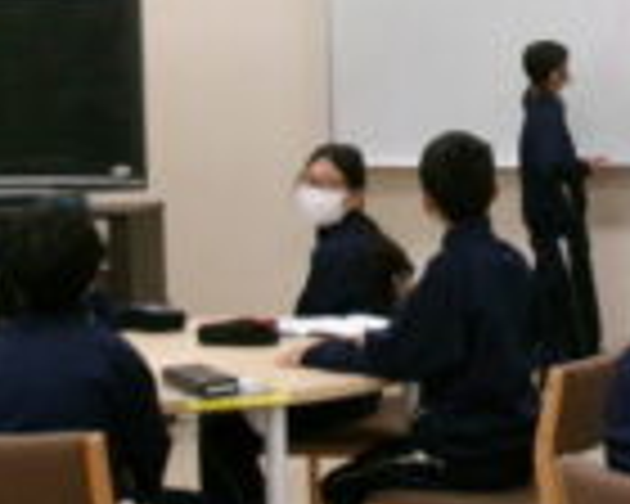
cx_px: 675
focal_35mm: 111
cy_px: 140
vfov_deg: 13.8
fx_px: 2070
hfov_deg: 16.8
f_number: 4.7
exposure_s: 1/125
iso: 800
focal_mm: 7.8
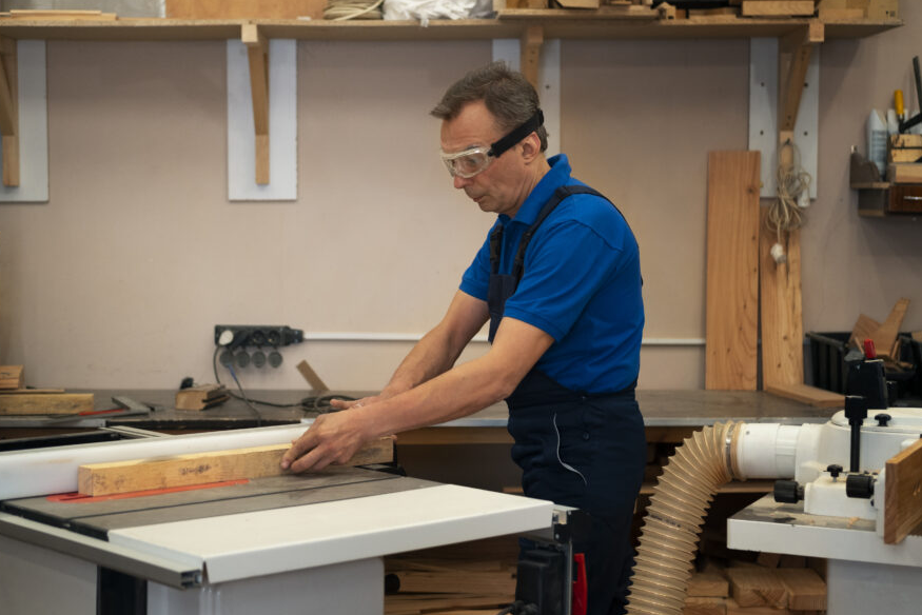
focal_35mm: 62
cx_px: 448
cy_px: 277
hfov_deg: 32.4
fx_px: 1588
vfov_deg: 21.9
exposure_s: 1/200
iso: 640
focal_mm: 35
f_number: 2
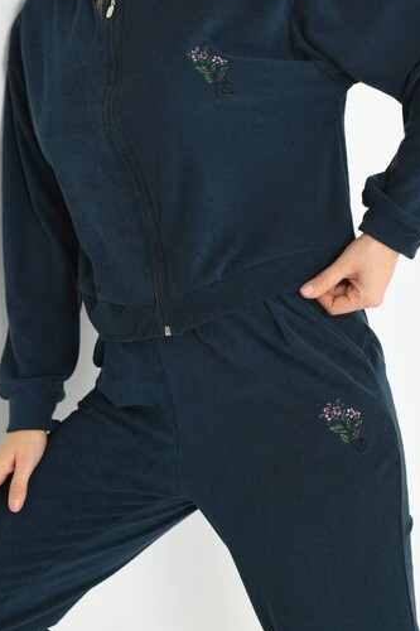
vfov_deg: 27.8
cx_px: 175
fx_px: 1261
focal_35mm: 72
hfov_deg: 18.9
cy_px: 170
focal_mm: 48
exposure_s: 1/125
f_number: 5.6
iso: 160
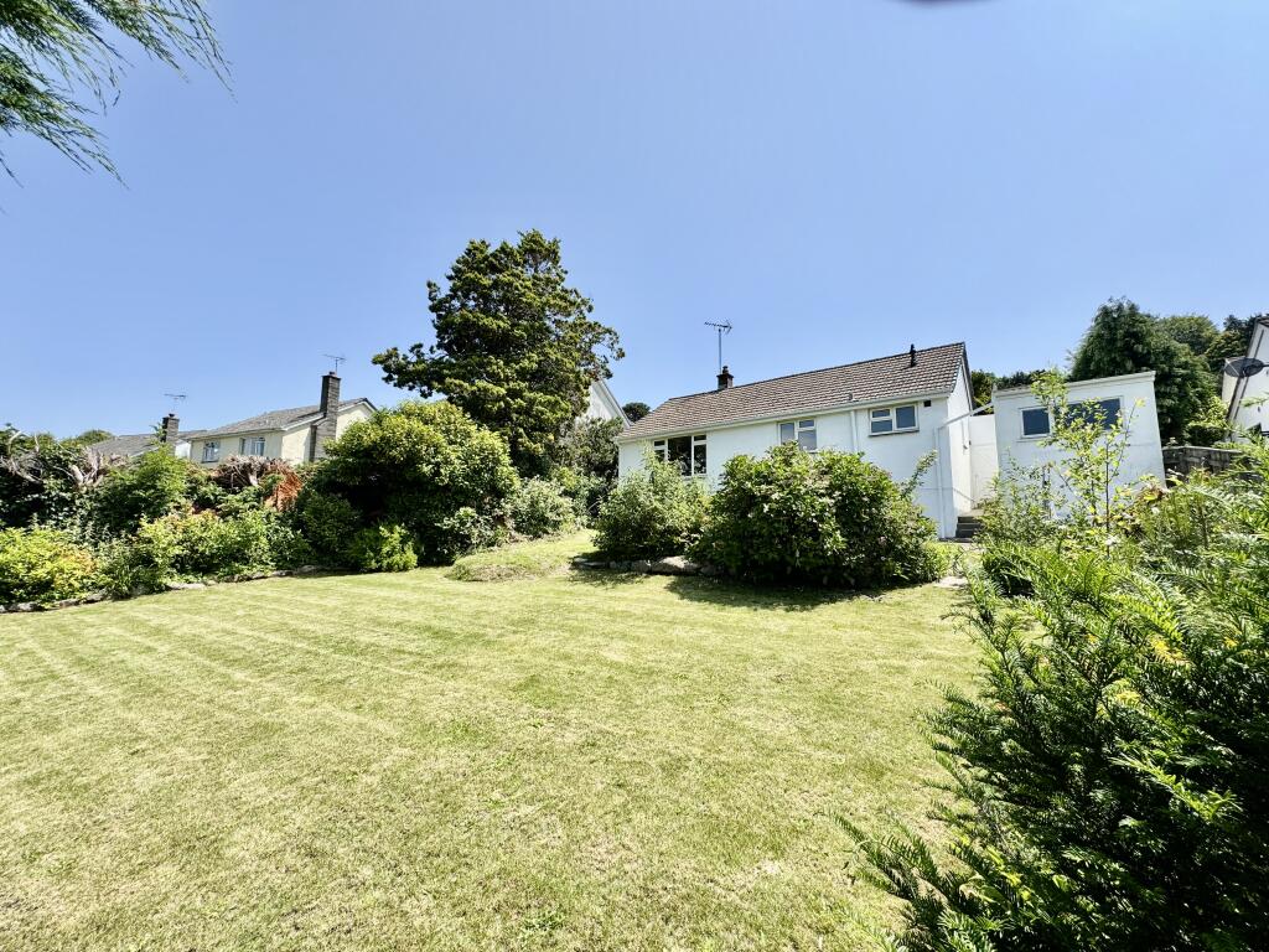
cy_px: 476
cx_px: 634
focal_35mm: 14
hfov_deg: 102.1
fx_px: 513
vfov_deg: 85.7
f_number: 2.2
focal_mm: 2.22
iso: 50
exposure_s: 1/1299
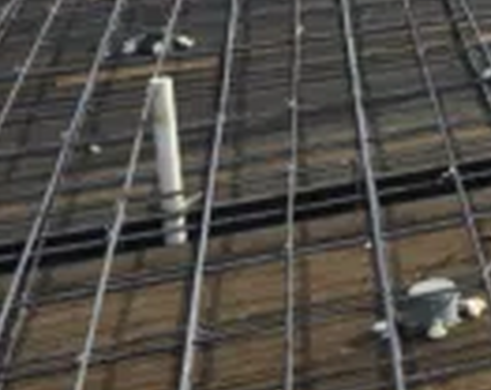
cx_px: 1136
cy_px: -188
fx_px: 1594
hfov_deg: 13.4
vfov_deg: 13.2
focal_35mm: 110
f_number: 1.7
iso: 12
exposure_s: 1/914
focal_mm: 6.3
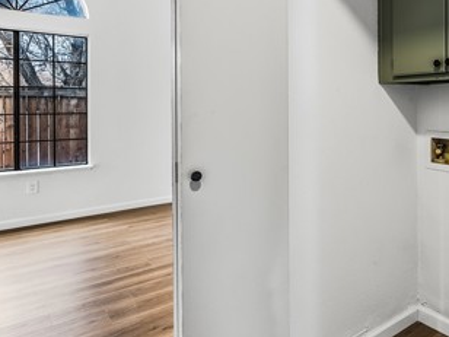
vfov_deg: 48.9
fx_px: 363
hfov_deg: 56.1
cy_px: 112
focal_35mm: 28
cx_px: 392
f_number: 7.1
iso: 320
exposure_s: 1/1.25
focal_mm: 14
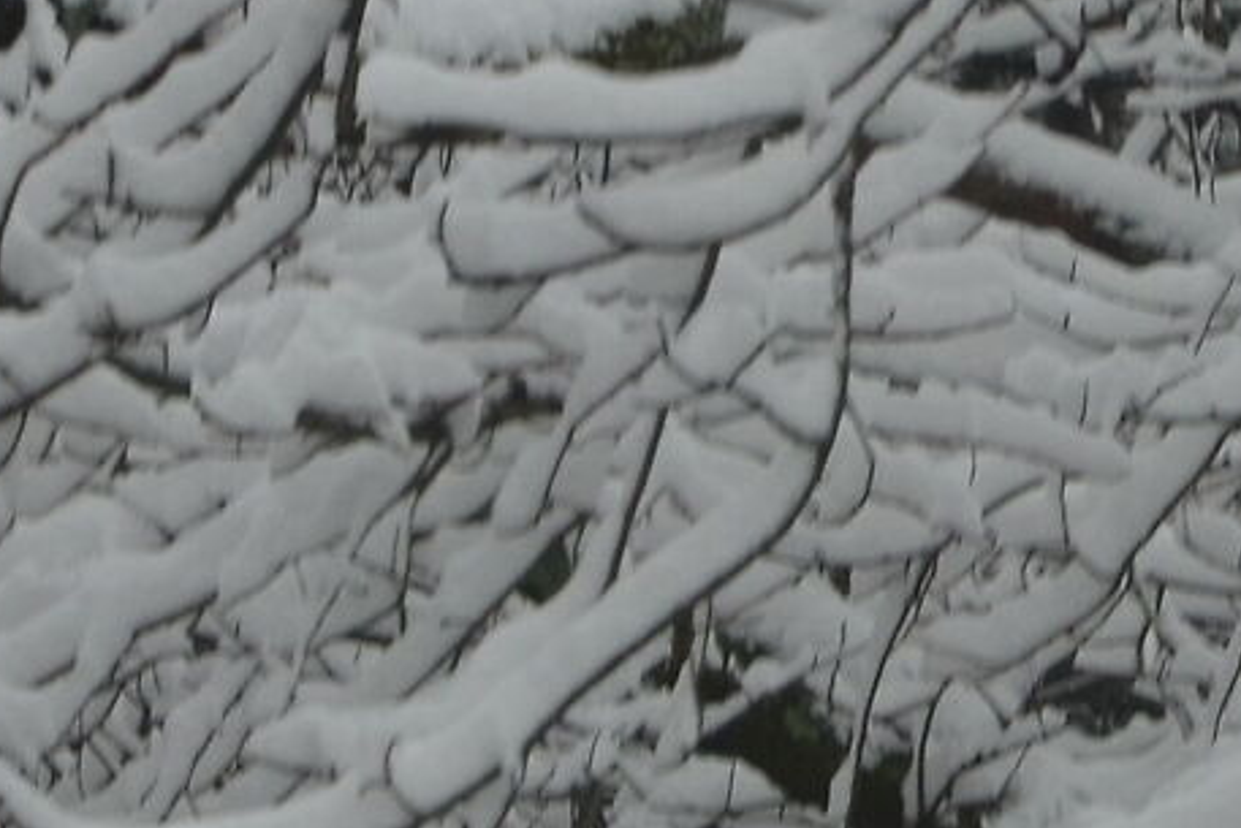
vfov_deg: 2.5
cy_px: -71
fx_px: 18965
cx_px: 1309
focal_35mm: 550
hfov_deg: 3.7
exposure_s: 1/400
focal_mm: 70
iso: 400
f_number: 10
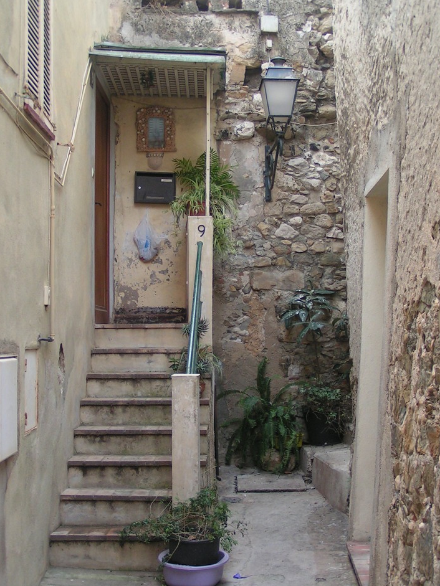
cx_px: 246
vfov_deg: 37.5
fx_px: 864
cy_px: 278
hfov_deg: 28.5
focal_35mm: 51
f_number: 2.8
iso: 50
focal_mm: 6.9
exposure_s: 1/50
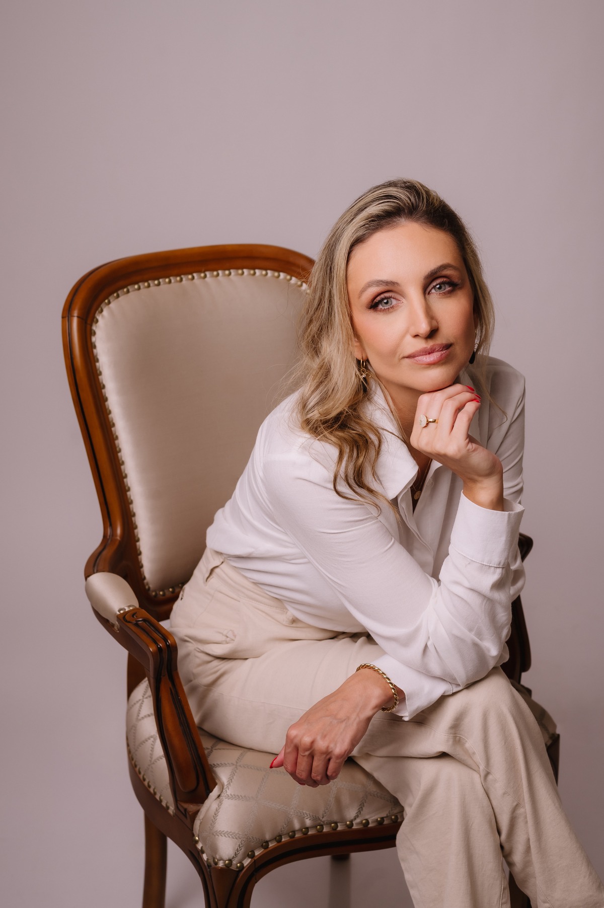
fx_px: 1260
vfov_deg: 39.6
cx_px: 302
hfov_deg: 27.0
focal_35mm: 50
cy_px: 454
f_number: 5
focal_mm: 50
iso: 100
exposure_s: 1/160
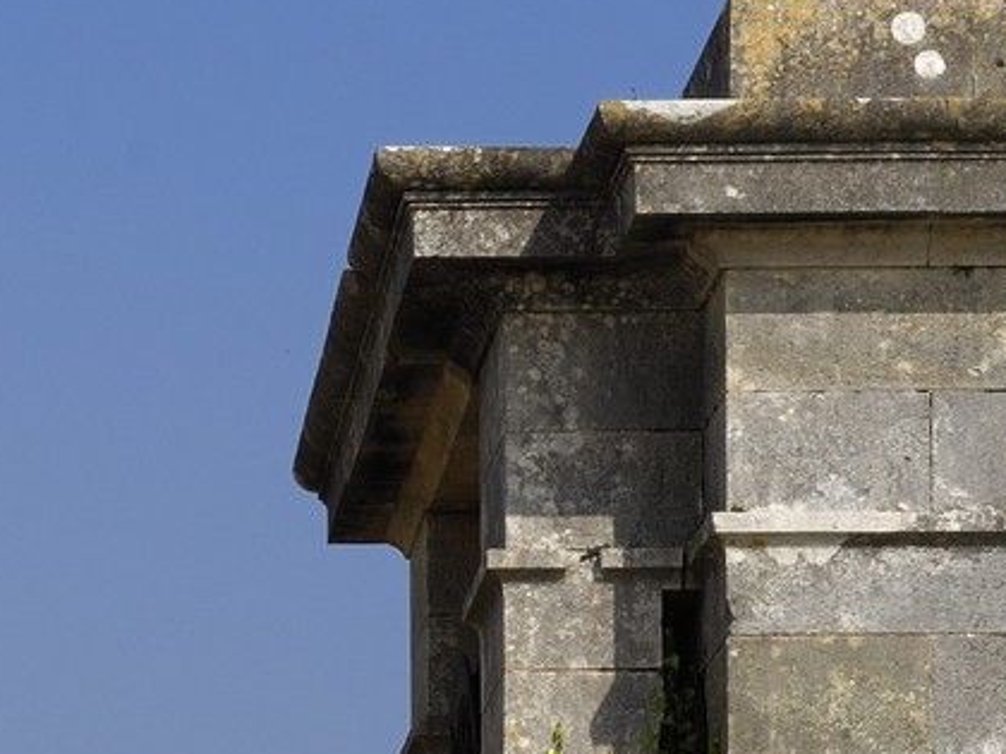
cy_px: 1709
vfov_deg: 5.8
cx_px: -67
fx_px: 7173
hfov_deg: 8.0
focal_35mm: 247
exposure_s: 1/160
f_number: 11
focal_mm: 45
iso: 100
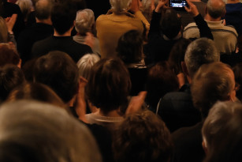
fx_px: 1278
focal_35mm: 190
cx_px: 259
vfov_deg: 7.2
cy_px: -51
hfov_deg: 10.7
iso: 1000
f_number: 5
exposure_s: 1/50
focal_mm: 38
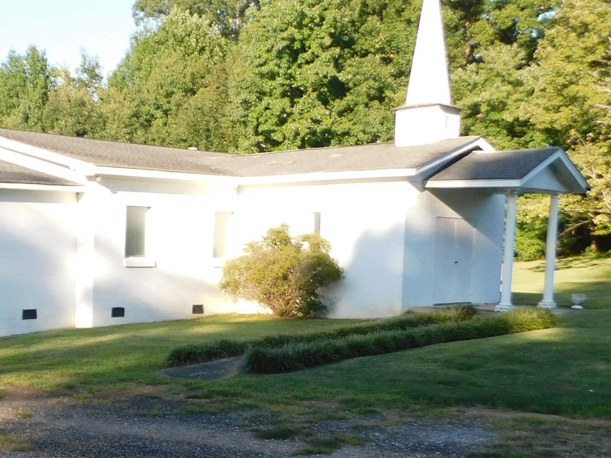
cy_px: 336
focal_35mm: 54
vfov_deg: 26.7
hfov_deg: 32.8
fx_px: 953
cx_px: 10
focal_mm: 4
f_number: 3
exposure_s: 1/400
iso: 125
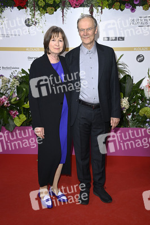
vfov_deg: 39.6
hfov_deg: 26.9
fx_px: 313
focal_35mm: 50
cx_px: 75
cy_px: 112
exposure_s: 1/250
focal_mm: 50
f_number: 6.3
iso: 640
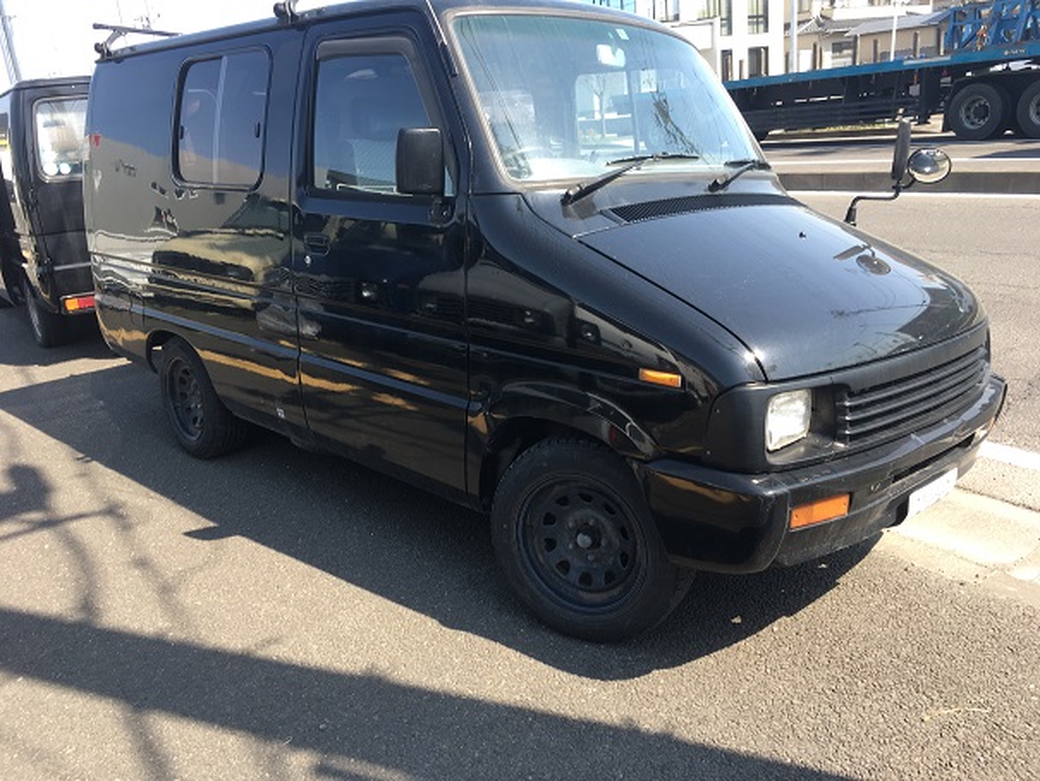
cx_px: 520
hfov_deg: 61.6
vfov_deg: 48.2
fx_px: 871
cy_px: 390
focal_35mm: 29
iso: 25
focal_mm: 4.15
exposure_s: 1/305
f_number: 2.2
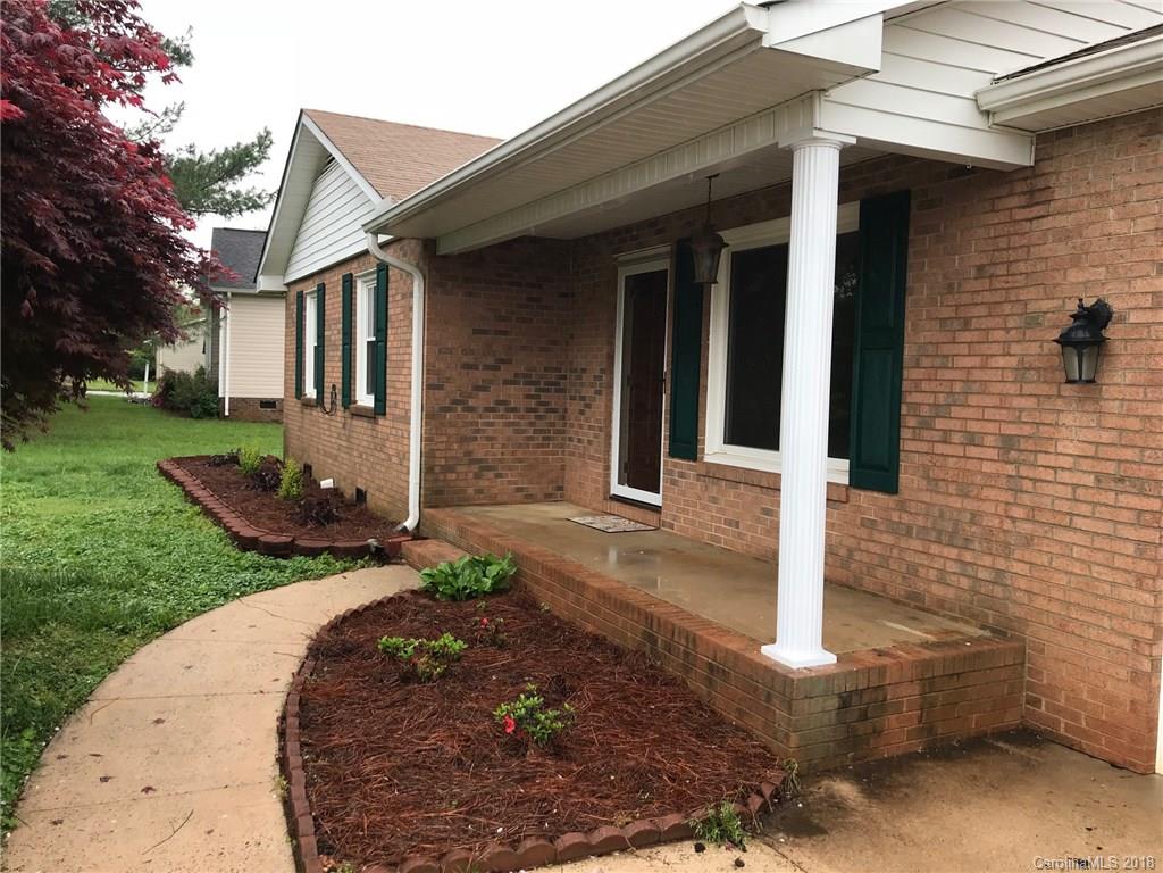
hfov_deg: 63.4
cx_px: 582
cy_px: 436
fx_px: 941
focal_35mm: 28
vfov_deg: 49.7
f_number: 1.8
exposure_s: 1/272
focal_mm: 3.99
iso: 20
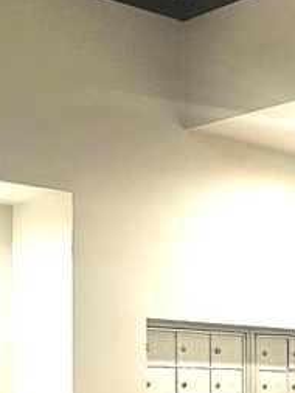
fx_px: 1113
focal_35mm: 98
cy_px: 435
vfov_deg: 19.2
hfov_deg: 14.3
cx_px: 416
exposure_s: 1/120
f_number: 1.7
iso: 1000
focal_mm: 6.3
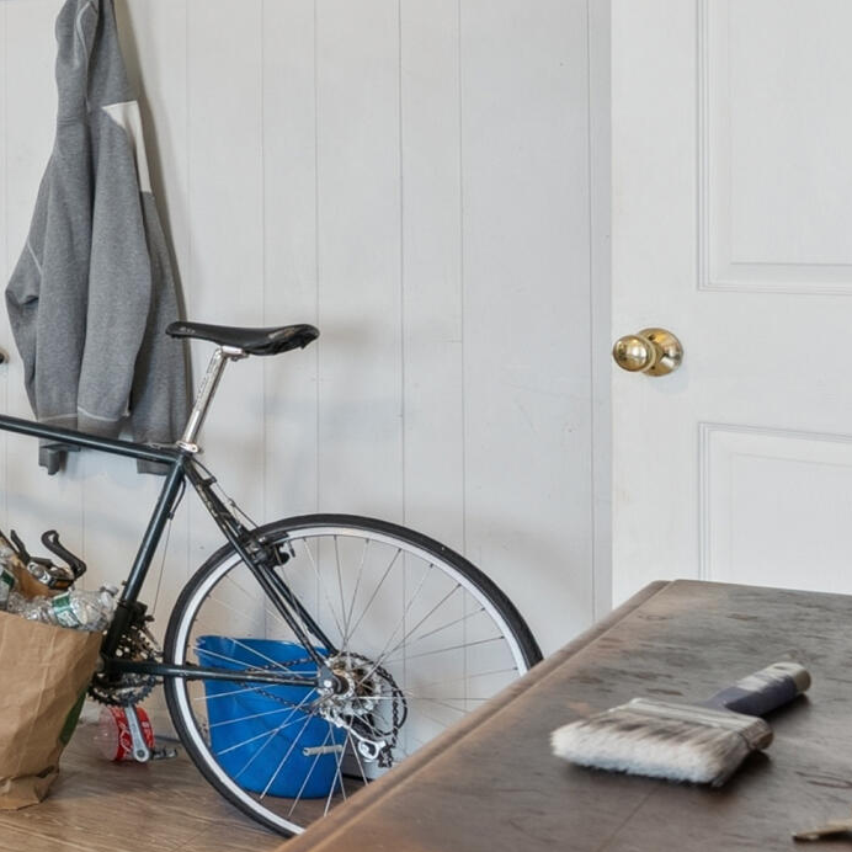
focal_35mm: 59
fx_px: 1643
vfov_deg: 28.7
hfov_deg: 19.8
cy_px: 237
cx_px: -745
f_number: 7.1
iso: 320
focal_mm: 16
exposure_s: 1/2.5
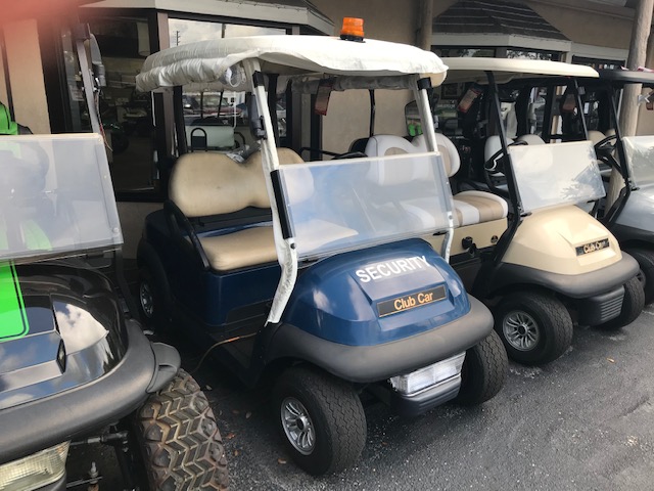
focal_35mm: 28
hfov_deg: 63.4
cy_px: 246
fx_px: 529
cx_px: 327
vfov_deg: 49.7
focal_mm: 3.99
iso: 20
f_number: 1.8
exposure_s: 1/286
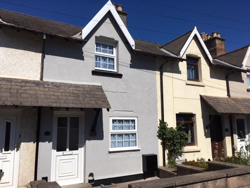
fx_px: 209
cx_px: 125
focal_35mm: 29
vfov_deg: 48.2
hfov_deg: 61.7
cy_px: 94
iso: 25
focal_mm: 4.15
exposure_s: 1/3497
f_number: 2.2
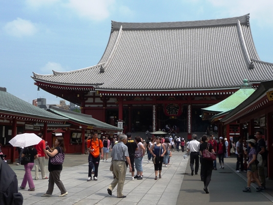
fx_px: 339
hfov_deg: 43.8
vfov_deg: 33.6
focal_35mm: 43
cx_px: 136
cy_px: 102
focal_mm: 5.3
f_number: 3.5
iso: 100
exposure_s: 1/1300
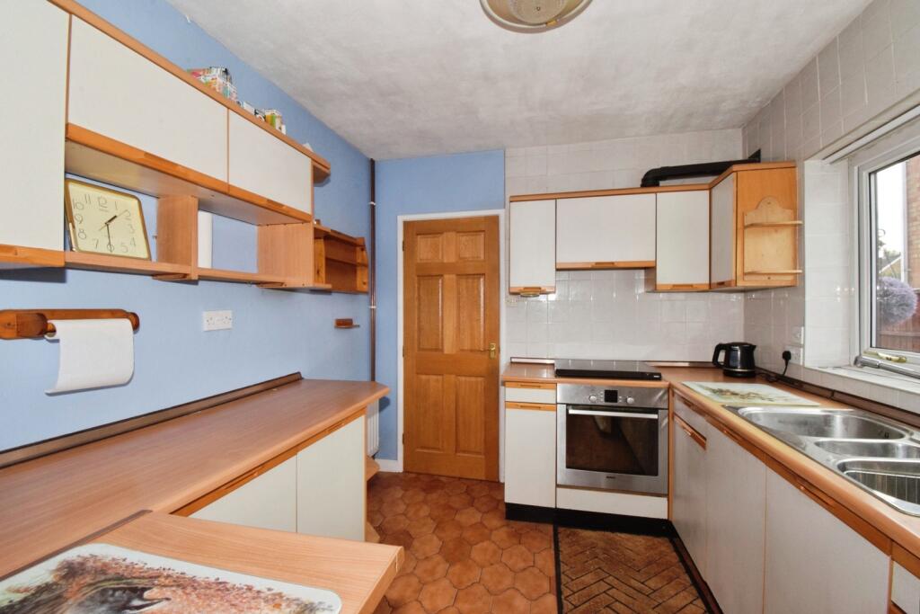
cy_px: 307
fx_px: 383
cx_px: 460
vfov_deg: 77.3
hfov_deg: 100.4
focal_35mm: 15
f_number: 20
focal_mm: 10
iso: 1000
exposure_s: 1/60
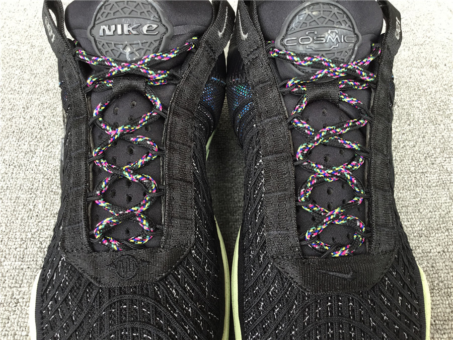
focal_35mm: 31
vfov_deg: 45.4
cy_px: 170
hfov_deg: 58.4
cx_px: 226
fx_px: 406
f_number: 2.4
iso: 25
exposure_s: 1/50
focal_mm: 3.3
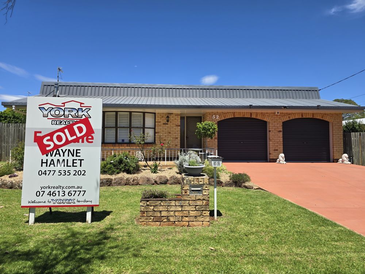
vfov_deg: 58.9
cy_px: 137
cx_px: 182
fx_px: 243
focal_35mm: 23
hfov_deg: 73.9
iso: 12
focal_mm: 6.3
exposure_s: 1/883
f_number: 1.7
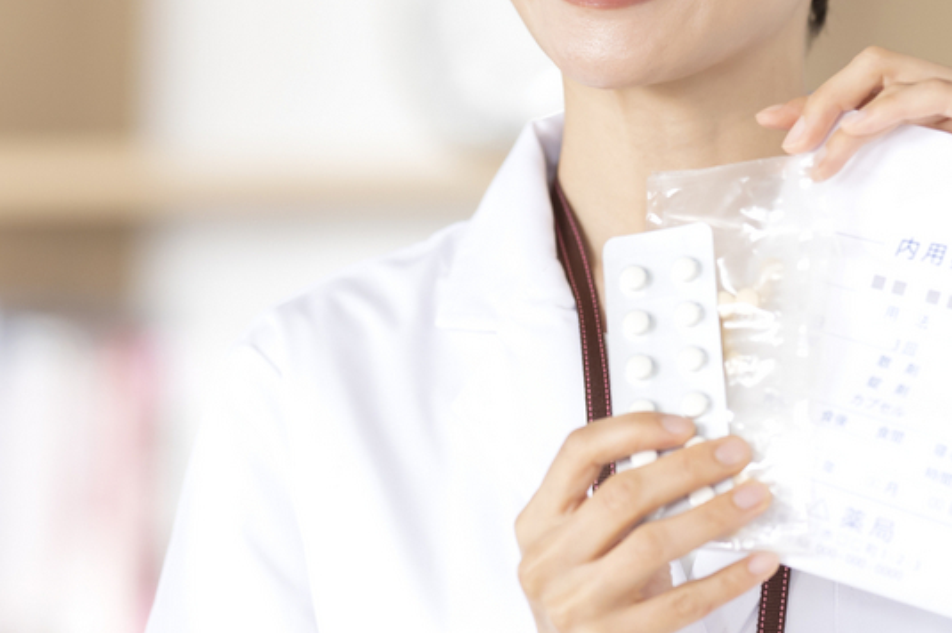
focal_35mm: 303
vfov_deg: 4.5
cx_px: 336
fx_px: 8007
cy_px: 92
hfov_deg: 6.8
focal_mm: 135
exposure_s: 1/125
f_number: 2.2
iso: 500
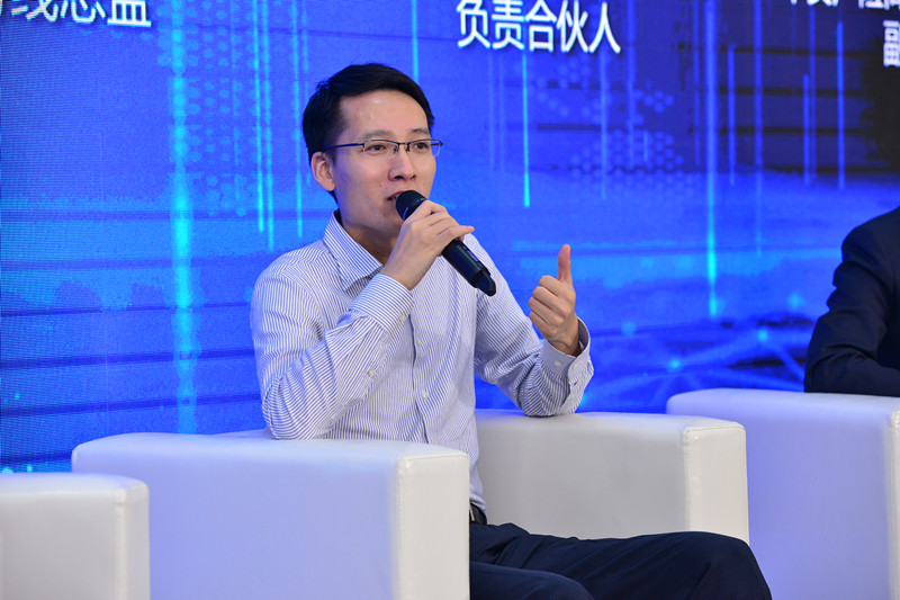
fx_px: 3249
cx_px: 450
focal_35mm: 130
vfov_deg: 10.5
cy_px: 300
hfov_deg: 15.8
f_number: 5
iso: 1250
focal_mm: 130
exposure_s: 1/250
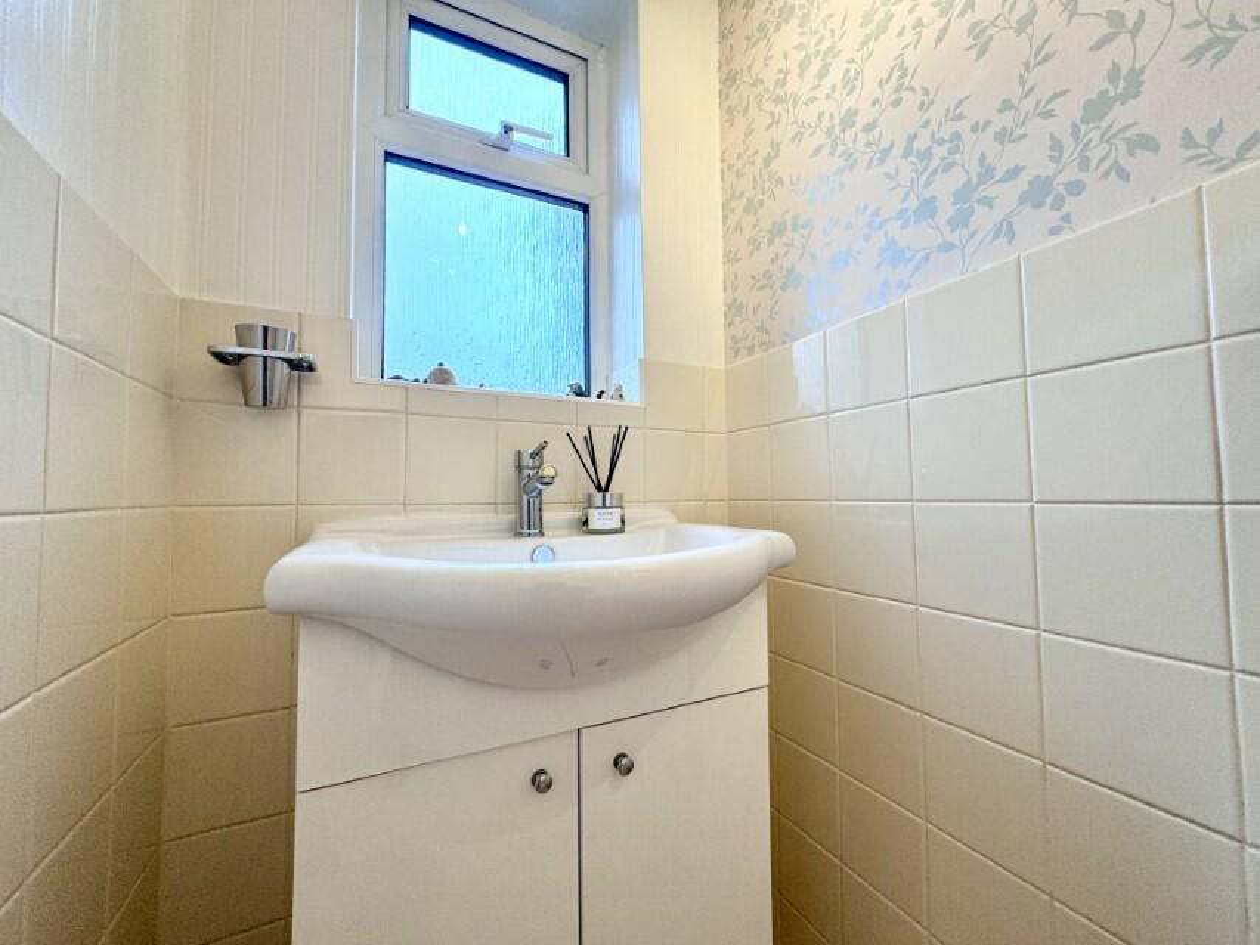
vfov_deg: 85.7
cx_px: 630
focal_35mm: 14
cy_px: 472
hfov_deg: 102.1
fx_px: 510
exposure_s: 1/100
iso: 80
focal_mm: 2.22
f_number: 2.2
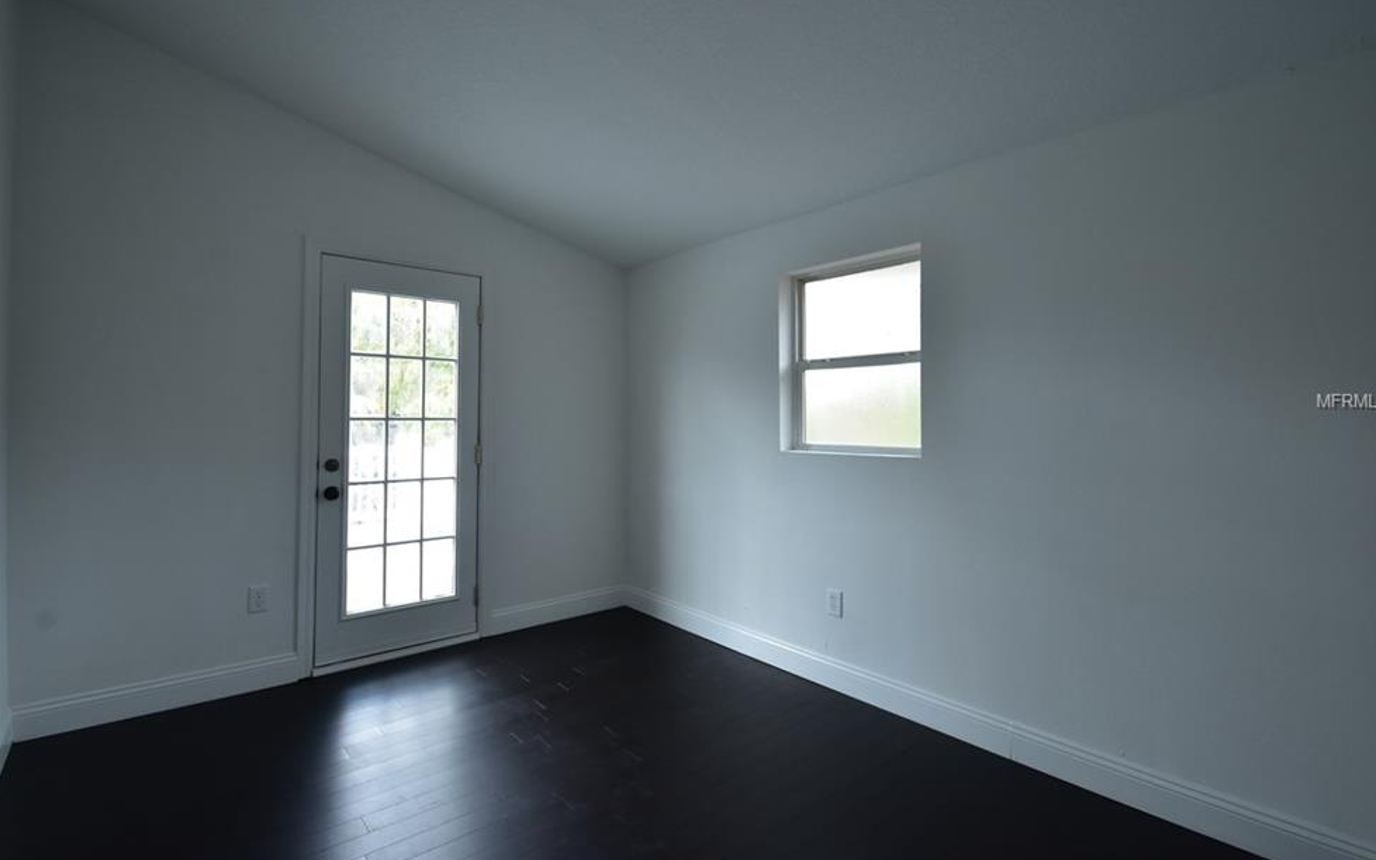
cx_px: 677
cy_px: 403
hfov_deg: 97.8
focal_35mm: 16
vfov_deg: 71.2
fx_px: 600
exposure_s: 1/50
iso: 800
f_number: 8
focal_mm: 10
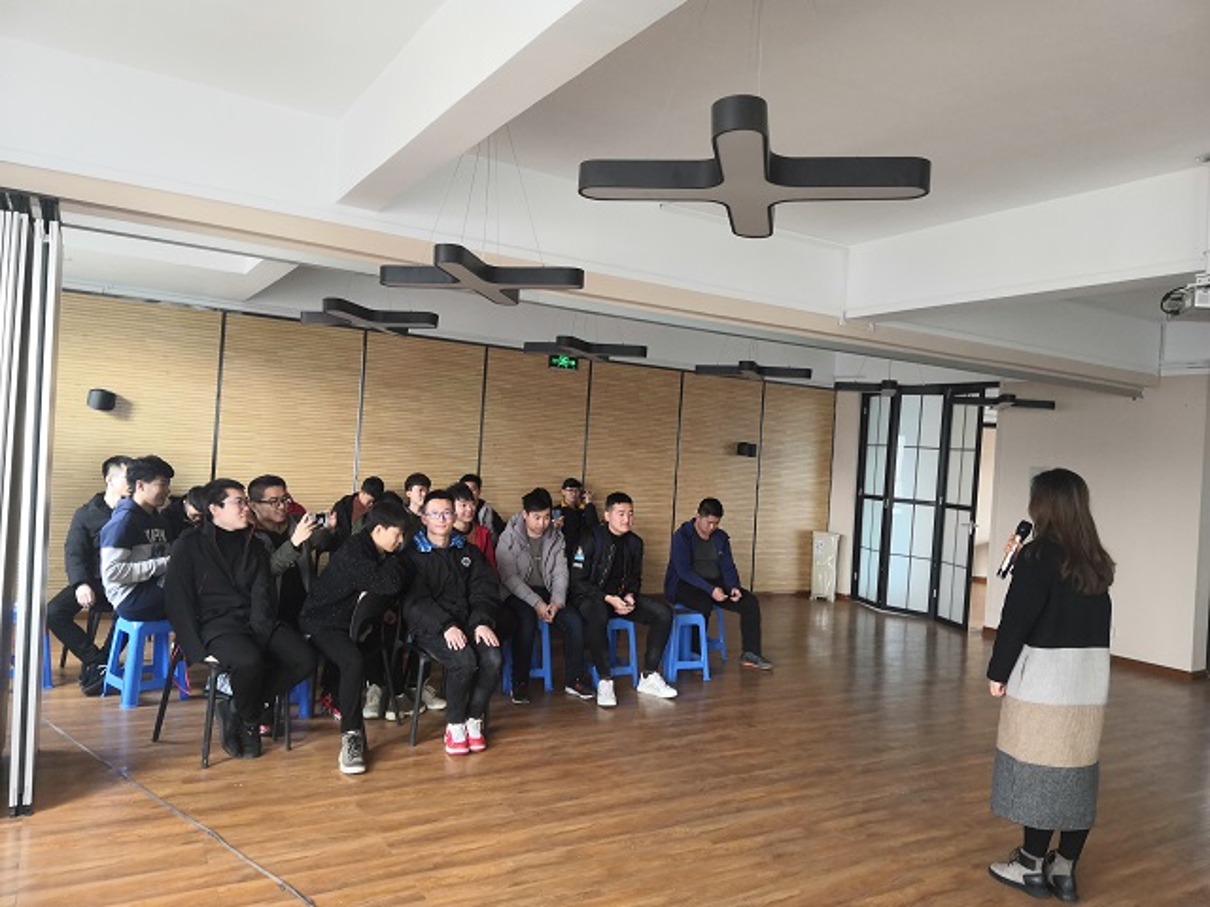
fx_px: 944
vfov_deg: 51.4
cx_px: 605
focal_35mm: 27
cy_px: 454
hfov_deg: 65.3
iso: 125
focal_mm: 3.81
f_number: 2.2
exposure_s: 1/33.3
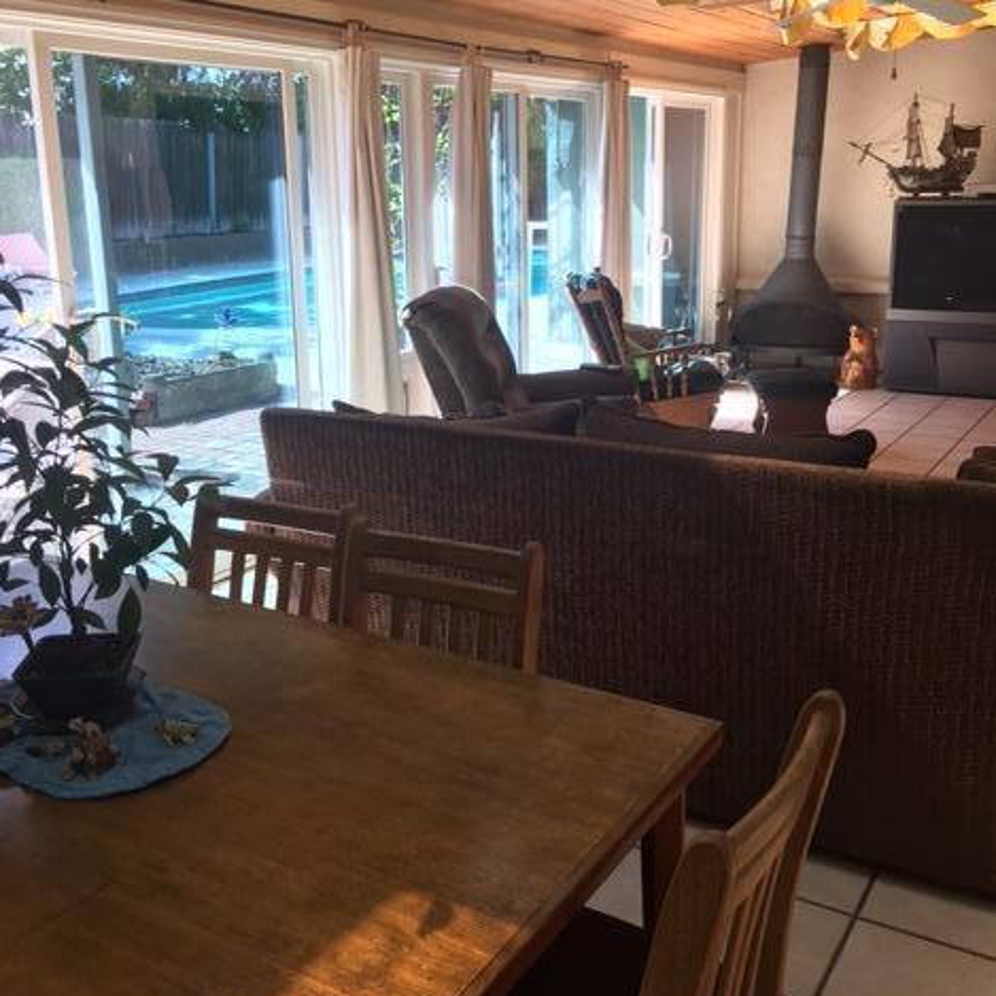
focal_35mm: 35
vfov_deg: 47.1
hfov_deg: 47.2
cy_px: 442
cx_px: 503
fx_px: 1139
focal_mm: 4.15
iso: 40
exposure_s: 1/120
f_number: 2.2
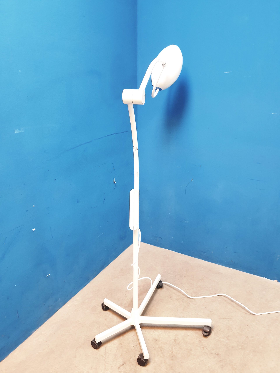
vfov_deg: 67.3
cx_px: 140
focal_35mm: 26
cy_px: 186
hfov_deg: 53.1
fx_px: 280
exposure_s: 1/50
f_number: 1.5
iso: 320
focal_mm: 4.3
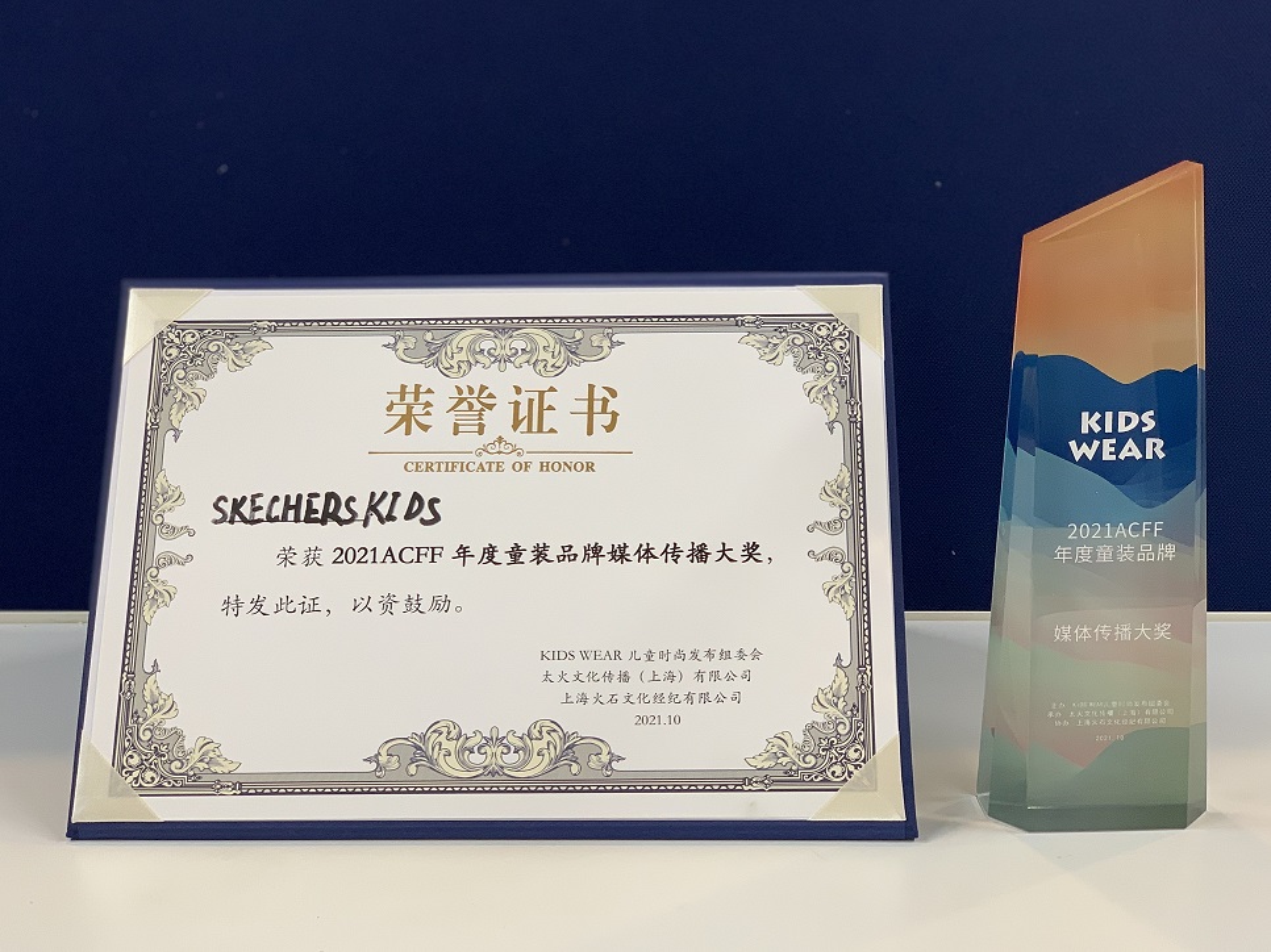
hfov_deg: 36.8
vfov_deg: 28.0
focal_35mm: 52
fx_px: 1909
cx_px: 636
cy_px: 476
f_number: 2.4
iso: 125
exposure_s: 1/50
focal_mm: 6
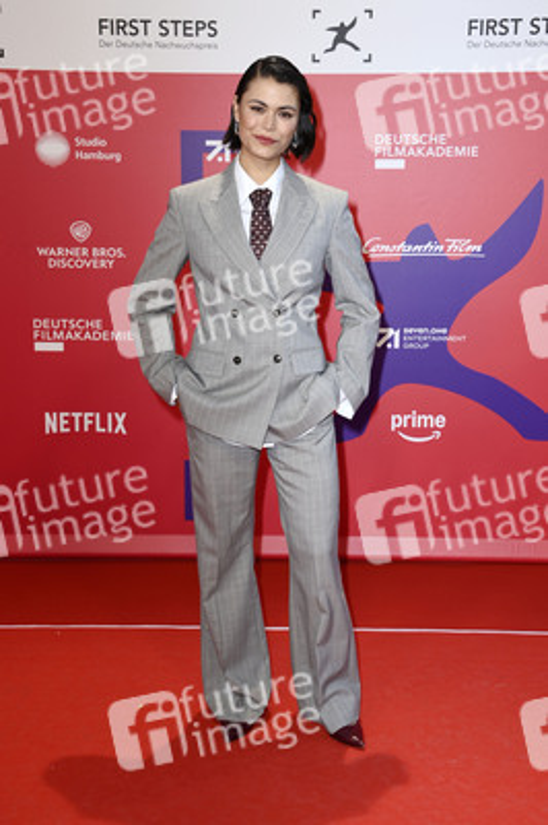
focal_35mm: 50
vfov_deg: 39.6
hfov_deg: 26.9
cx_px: 274
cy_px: 412
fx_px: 1144
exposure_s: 1/250
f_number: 6.3
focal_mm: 50
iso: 640
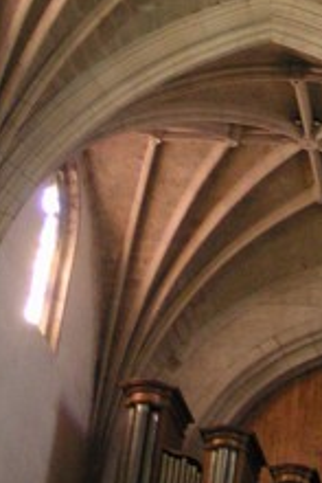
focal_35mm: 110
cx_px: 248
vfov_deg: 18.1
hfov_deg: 12.4
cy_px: -1
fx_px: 1473
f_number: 2.8
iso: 200
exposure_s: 1/3
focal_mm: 5.8
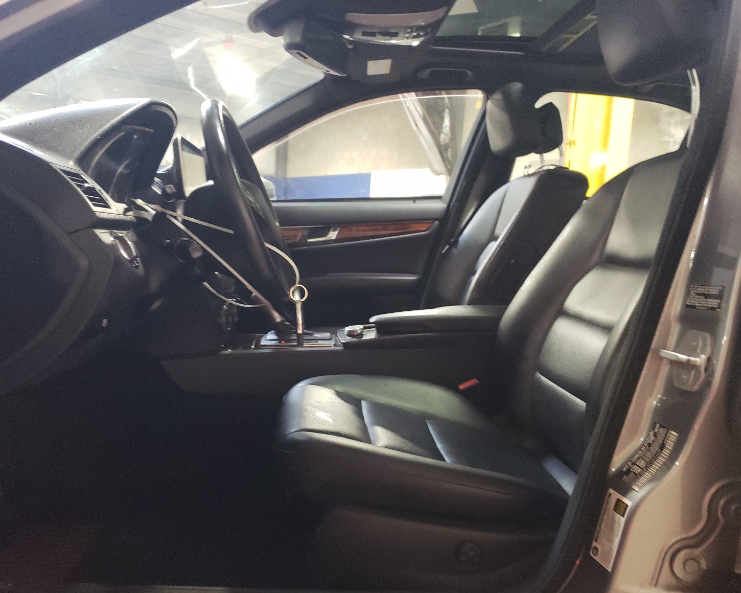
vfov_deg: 51.5
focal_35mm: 28
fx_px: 614
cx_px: 349
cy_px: 306
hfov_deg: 62.2
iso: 431
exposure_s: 1/24
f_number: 1.5
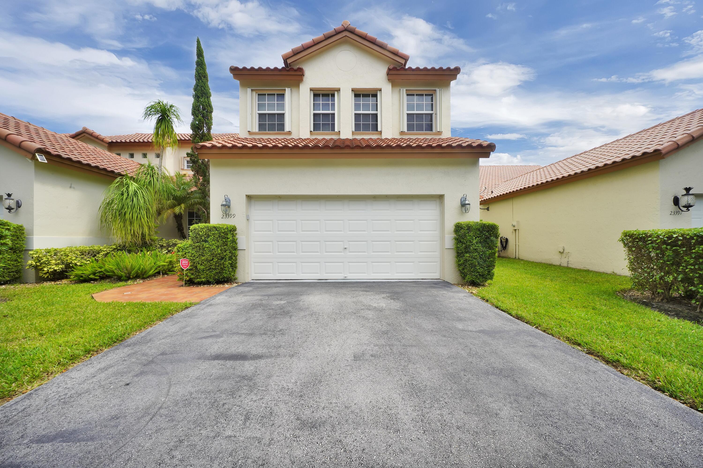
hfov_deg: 112.6
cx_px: 352
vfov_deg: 90.0
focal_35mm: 12
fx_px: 234
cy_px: 234
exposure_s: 1/60
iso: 100
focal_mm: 12
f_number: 22
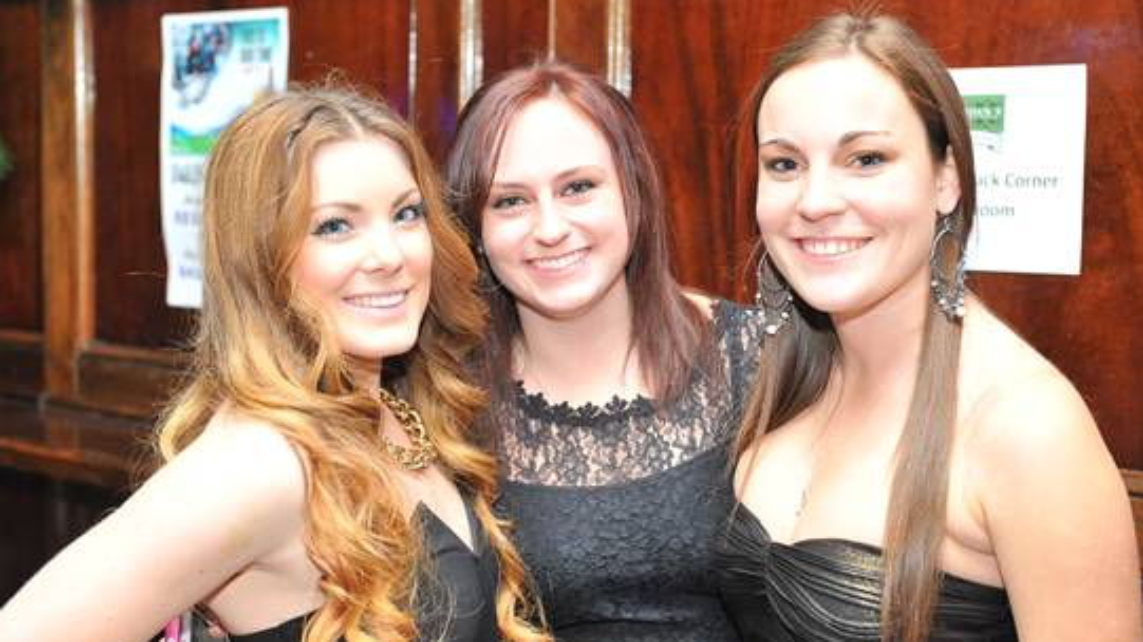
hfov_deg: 31.9
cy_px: 315
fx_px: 2000
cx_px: 564
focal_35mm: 66
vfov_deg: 18.2
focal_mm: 62
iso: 2500
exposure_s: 1/100
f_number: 5
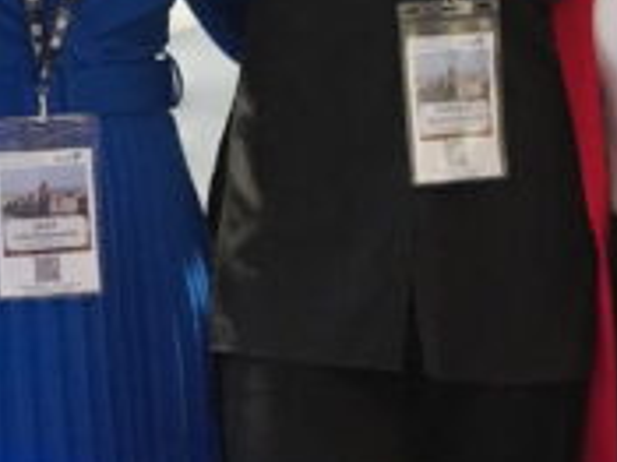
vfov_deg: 5.3
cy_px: 136
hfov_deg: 7.0
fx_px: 5005
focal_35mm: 281
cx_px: 53
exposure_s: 1/160
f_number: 4
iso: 10000
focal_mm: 50
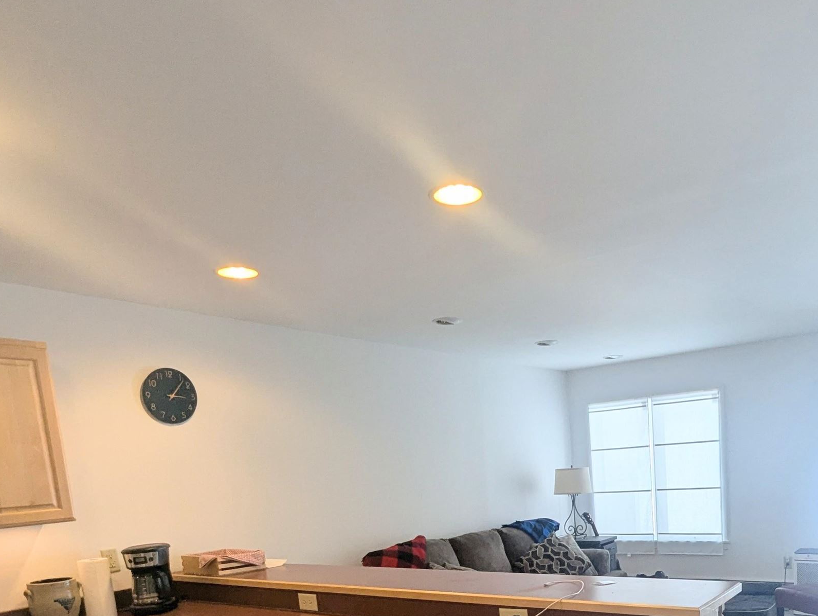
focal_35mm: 25
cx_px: 535
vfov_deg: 49.4
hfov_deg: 67.7
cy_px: 547
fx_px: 592
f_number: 2.2
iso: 65
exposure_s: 1/59
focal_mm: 1.95
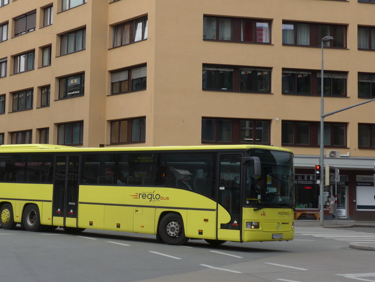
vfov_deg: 20.2
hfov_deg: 26.6
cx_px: 139
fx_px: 791
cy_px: 130
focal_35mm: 73
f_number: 3.4
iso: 80
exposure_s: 1/640
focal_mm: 11.3
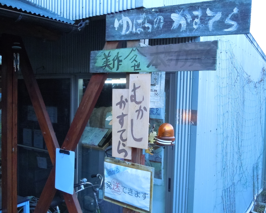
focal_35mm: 35
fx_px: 276
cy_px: 106
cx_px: 130
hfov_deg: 51.5
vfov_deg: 42.2
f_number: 4
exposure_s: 1/125
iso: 500
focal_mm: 5.9
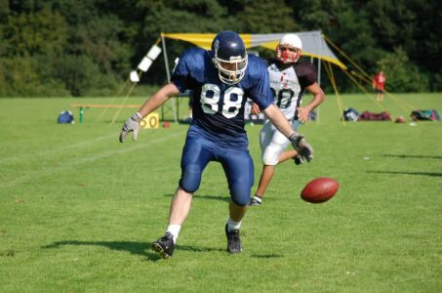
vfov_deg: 7.6
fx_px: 2205
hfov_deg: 11.4
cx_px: 221
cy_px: 146
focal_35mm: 180
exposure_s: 1/1250
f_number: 4.5
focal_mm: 120
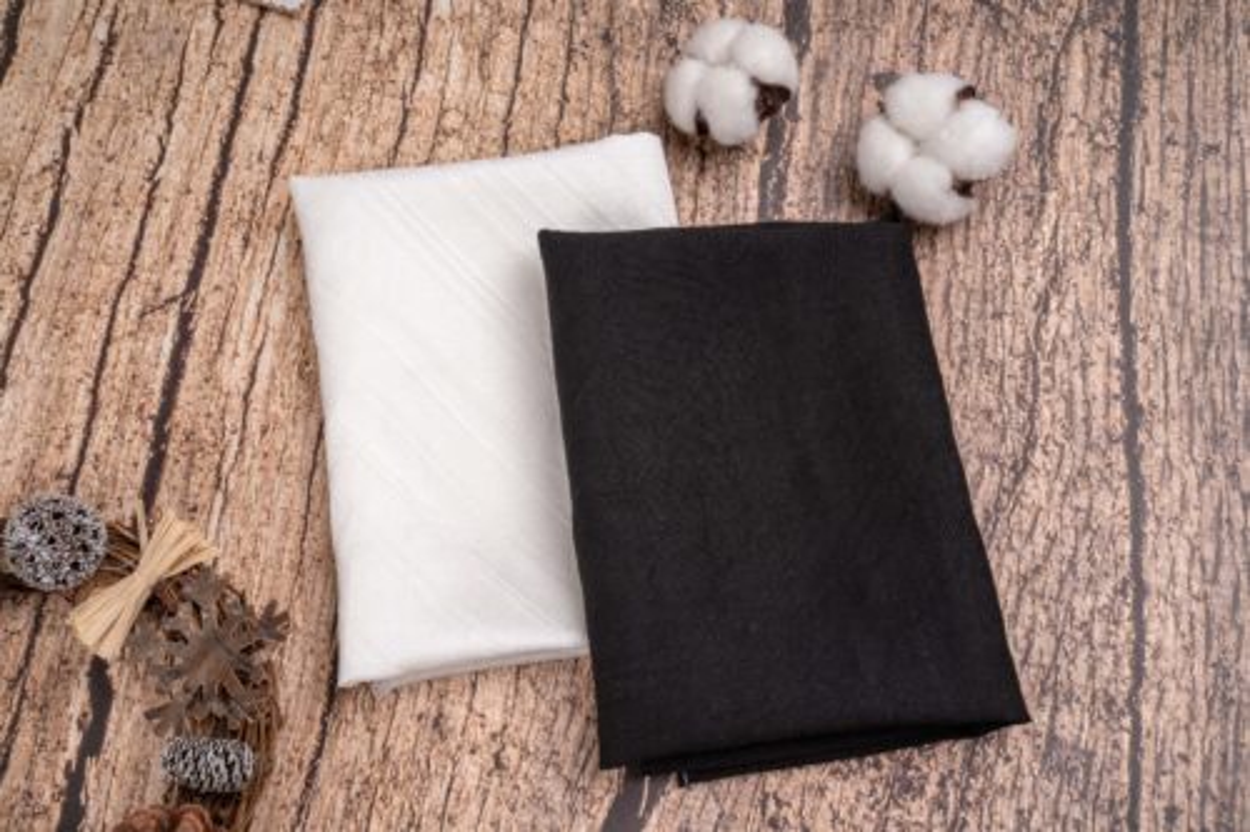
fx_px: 1354
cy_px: 416
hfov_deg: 49.6
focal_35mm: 39
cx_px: 625
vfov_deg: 34.2
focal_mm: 39
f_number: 16
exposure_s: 1/125
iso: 80
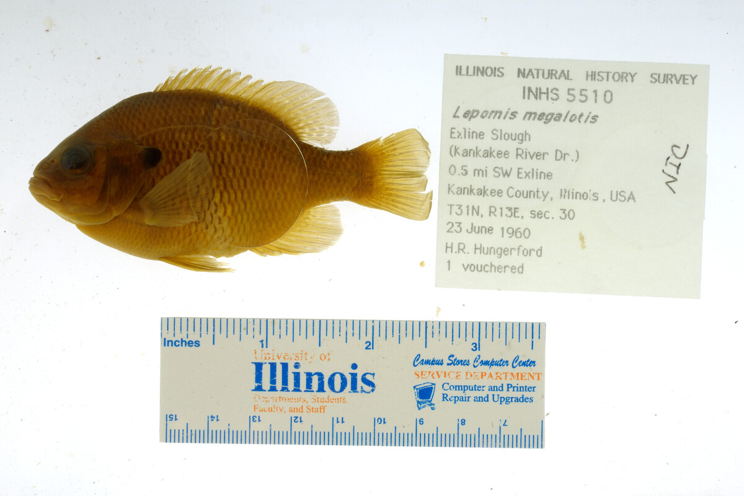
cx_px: 372
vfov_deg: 22.6
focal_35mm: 60
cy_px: 248
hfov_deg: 33.4
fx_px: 1240
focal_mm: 60
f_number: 10
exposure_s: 1/125
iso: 100
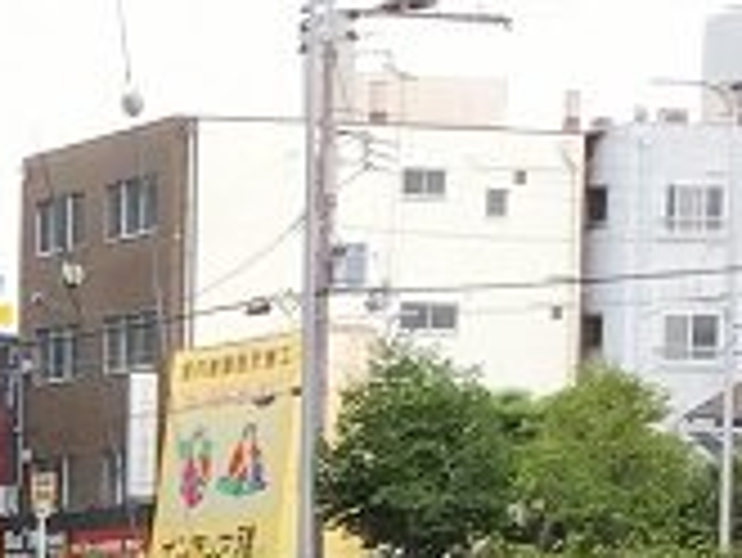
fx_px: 3947
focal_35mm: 184
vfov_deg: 7.8
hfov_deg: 10.2
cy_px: 1078
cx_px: -544
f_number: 2.4
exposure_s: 1/238
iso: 25
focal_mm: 3.3
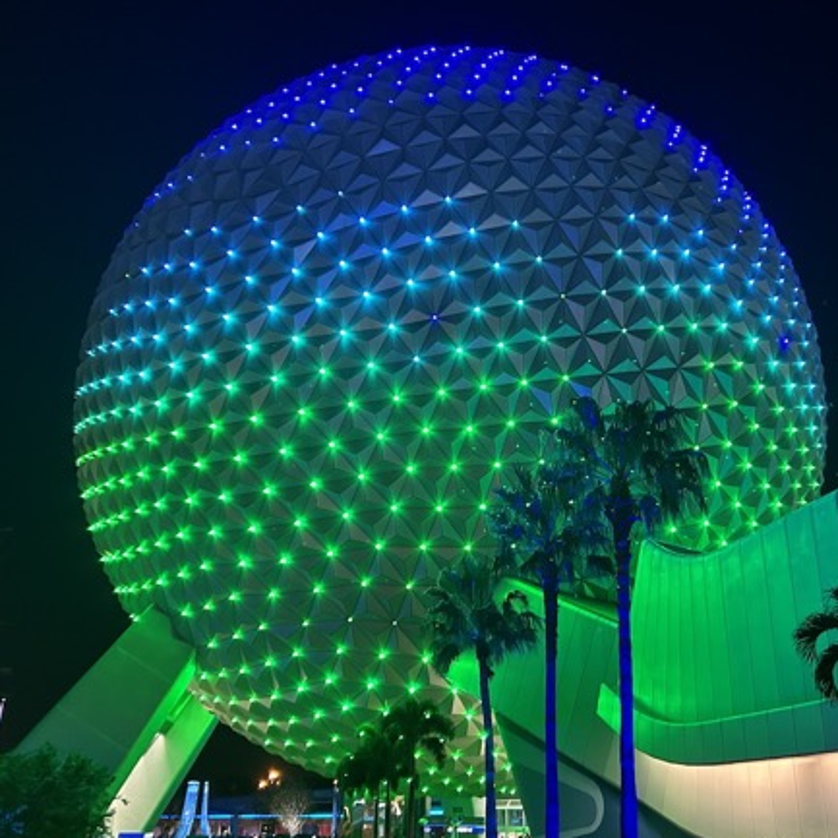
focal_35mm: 34
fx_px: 931
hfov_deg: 48.1
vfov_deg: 48.4
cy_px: 432
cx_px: 511
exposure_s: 1/40
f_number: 1.5
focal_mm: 5.7
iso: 500
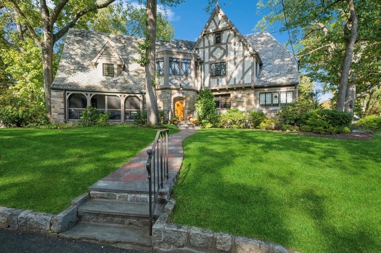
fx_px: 180
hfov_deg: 93.3
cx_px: 190
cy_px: 126
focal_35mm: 17
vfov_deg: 70.3
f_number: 13
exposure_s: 1/25
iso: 200
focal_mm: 17
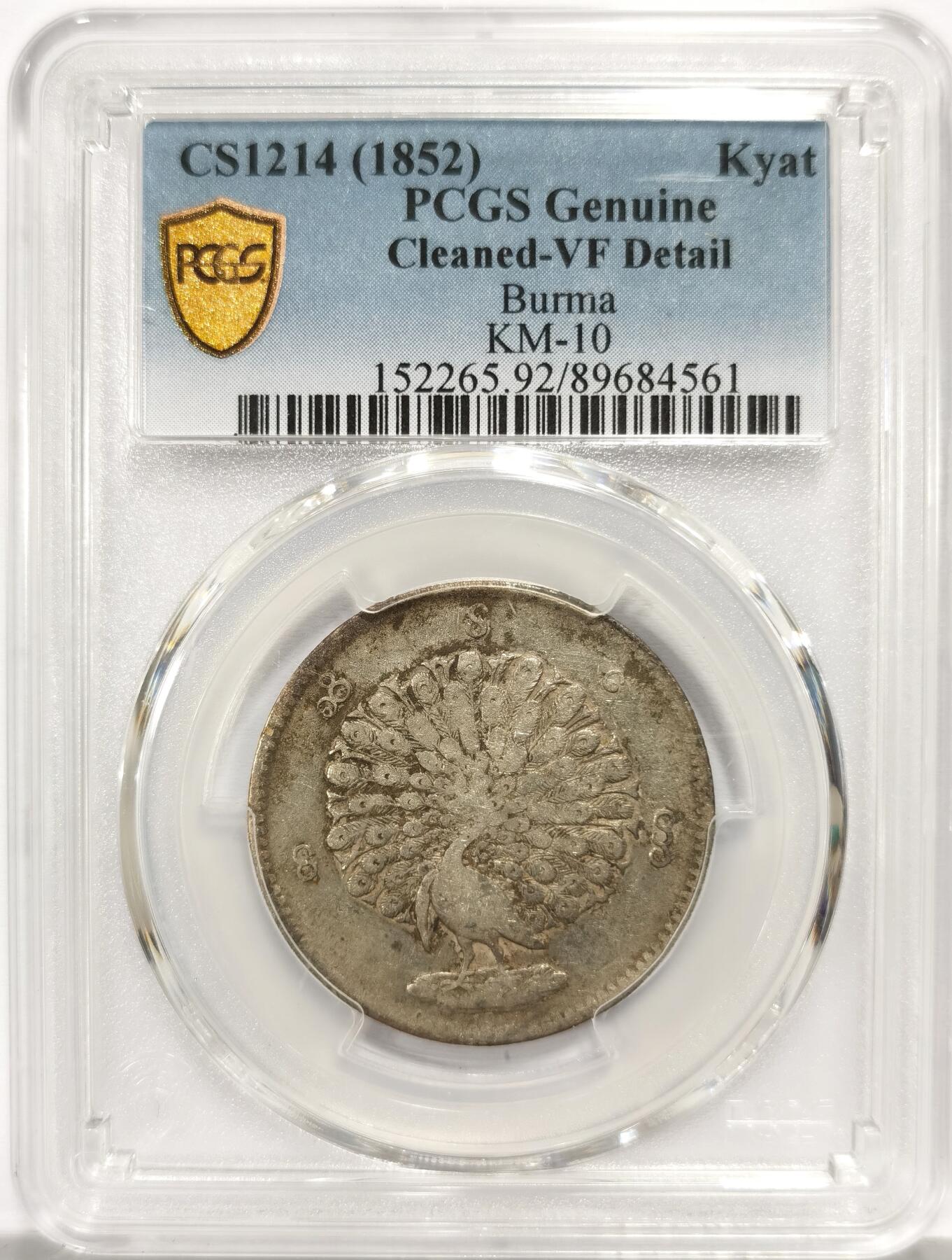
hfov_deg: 27.2
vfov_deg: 35.4
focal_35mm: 54
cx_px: 476
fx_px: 1970
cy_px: 630
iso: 125
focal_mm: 5.56
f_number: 16
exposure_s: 1/100
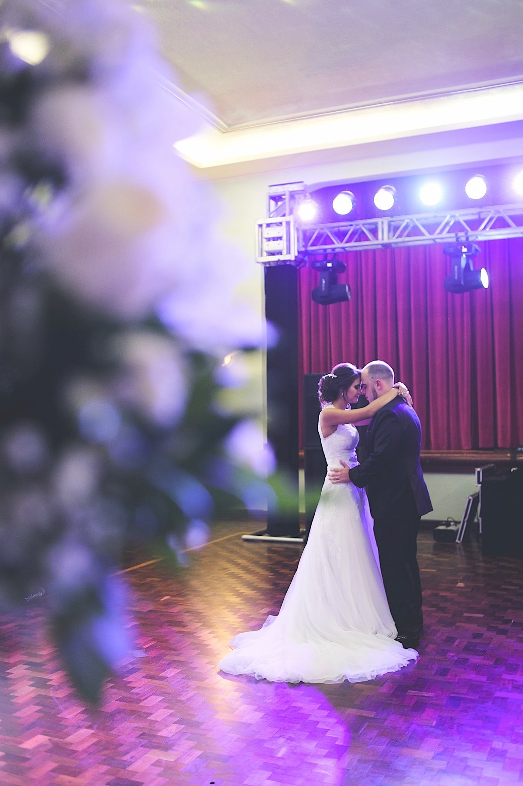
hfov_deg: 37.8
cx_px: 262
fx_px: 764
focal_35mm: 35
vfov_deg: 54.5
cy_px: 393
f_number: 2.8
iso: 1600
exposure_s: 1/90
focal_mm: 35
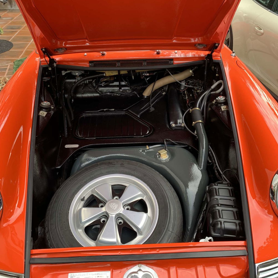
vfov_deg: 51.9
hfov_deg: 52.5
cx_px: 138
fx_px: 282
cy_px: 102
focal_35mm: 31
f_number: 1.8
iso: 32
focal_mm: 4.25
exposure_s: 1/122
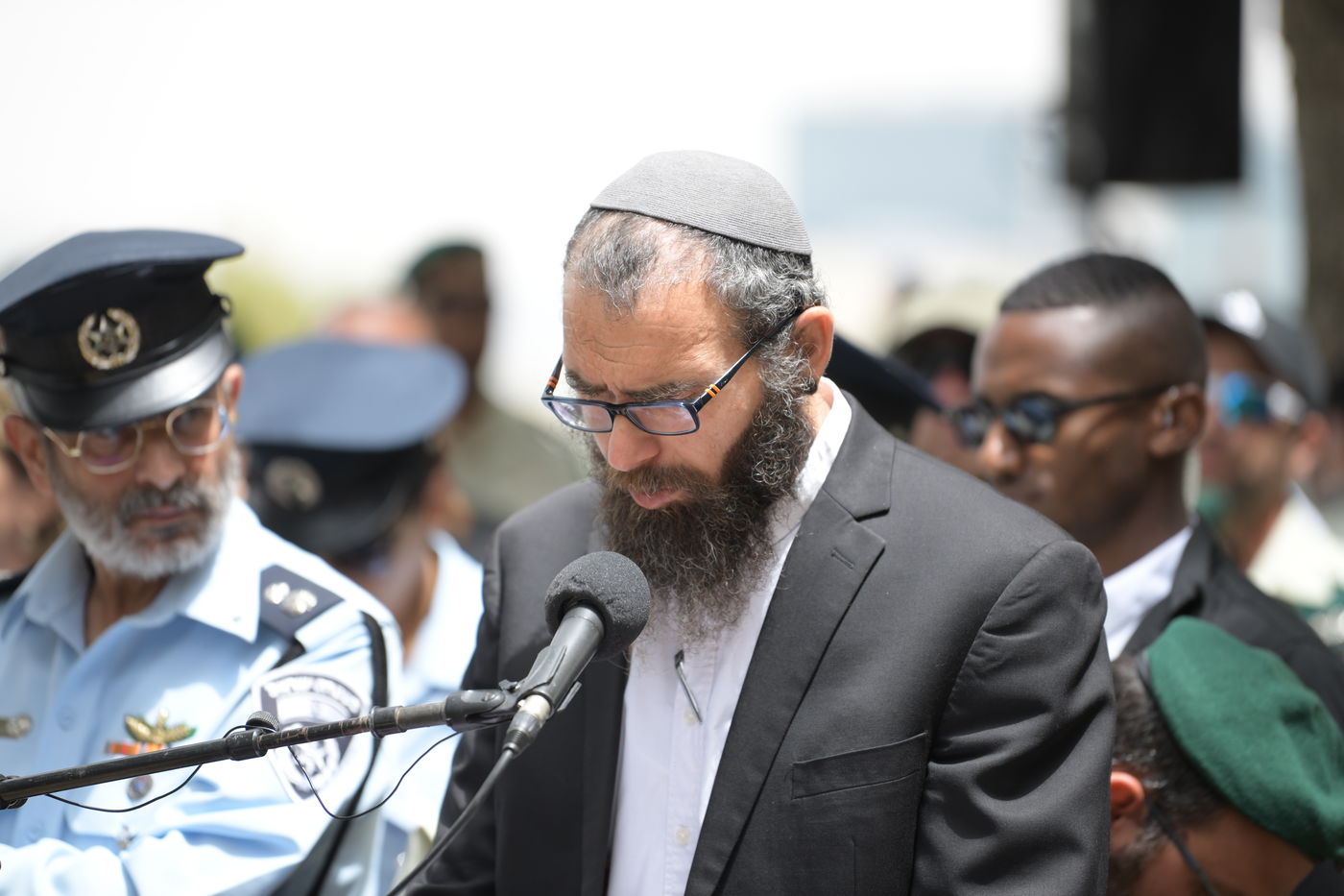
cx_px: 672
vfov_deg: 6.9
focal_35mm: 200
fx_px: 7465
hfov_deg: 10.3
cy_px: 448
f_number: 2.8
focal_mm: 200
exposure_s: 1/2000
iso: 500
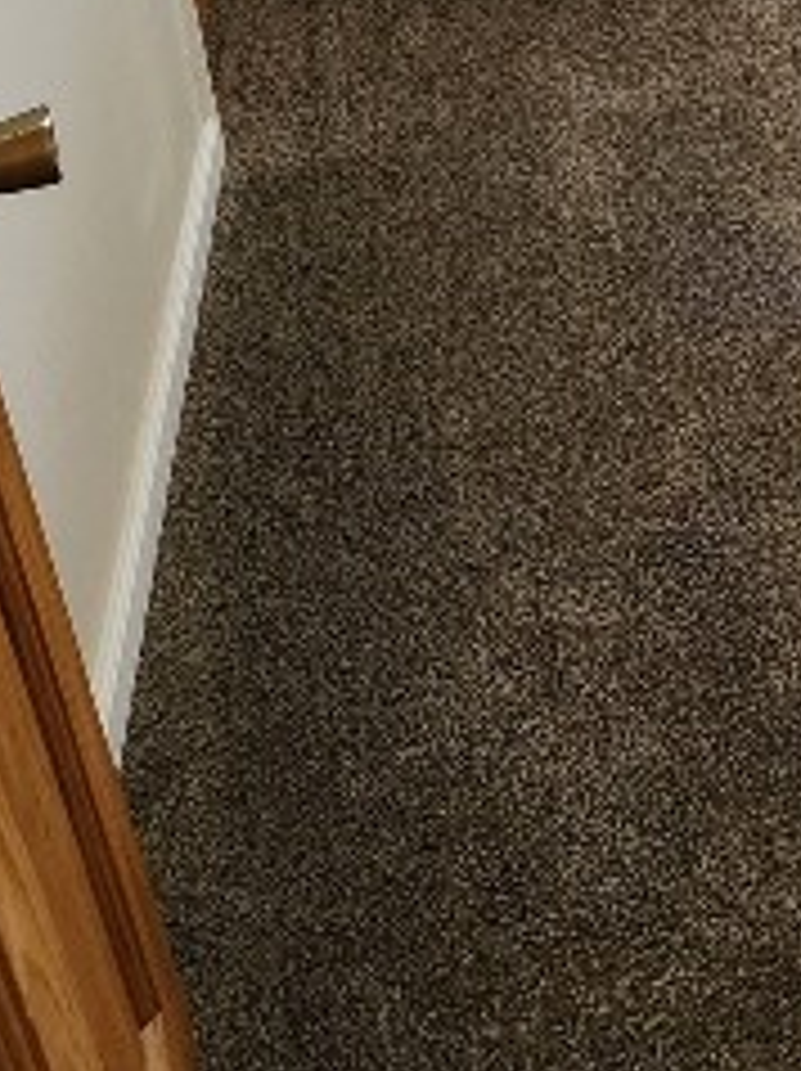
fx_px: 1298
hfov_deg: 28.8
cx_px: 1008
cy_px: -351
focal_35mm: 42
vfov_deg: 32.5
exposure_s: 1/60
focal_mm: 2.2
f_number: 2.2
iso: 400
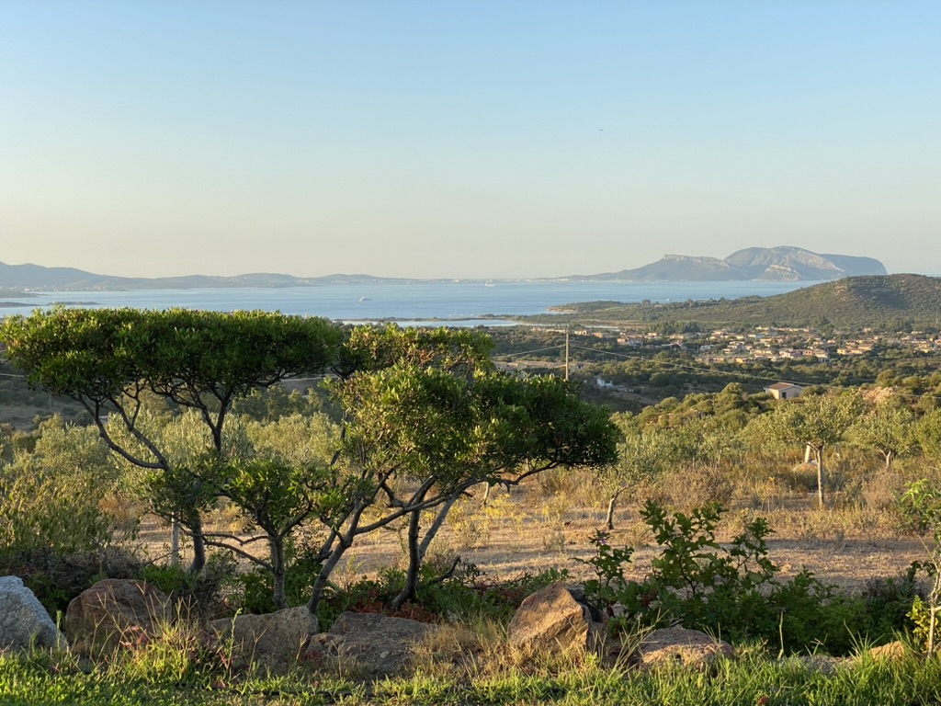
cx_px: 470
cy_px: 353
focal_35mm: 52
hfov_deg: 36.8
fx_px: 1414
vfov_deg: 28.0
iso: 20
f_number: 2
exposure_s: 1/558
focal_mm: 6
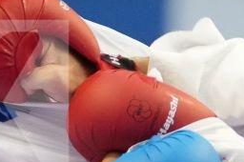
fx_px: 7534
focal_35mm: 1113
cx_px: 303
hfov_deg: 1.9
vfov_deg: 1.2
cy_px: 107
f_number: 2.8
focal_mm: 158
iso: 4000
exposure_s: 1/1000
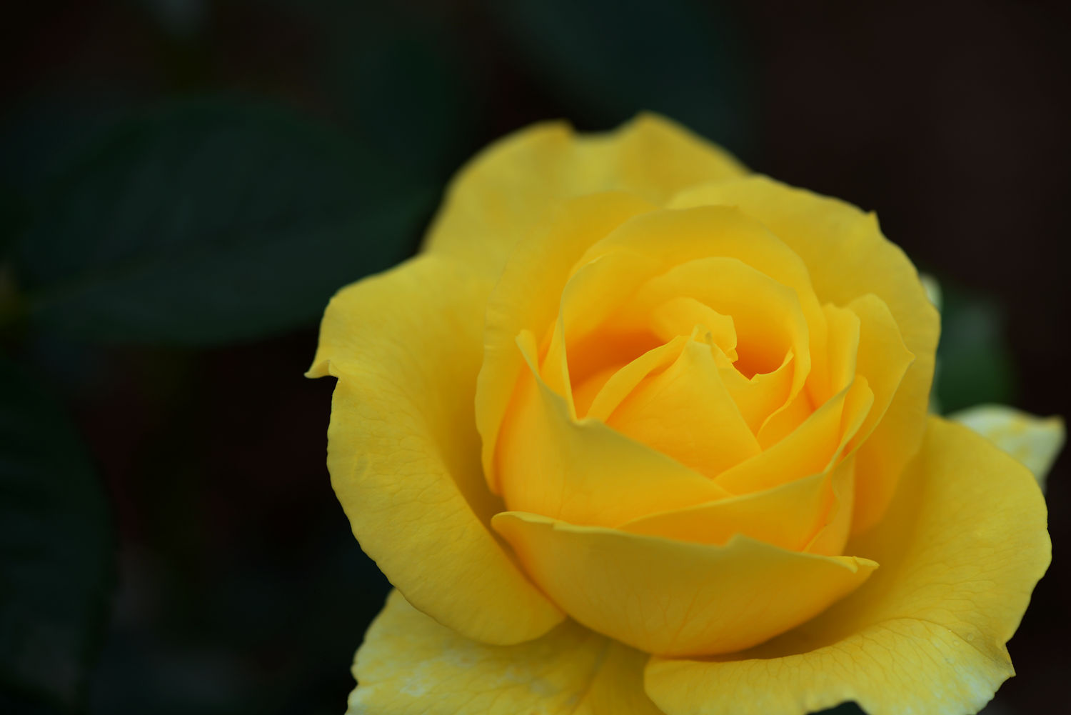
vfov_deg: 13.0
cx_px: 536
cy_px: 358
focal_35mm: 105
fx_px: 3124
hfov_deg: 19.5
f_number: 5.6
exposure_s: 1/400
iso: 160
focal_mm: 105
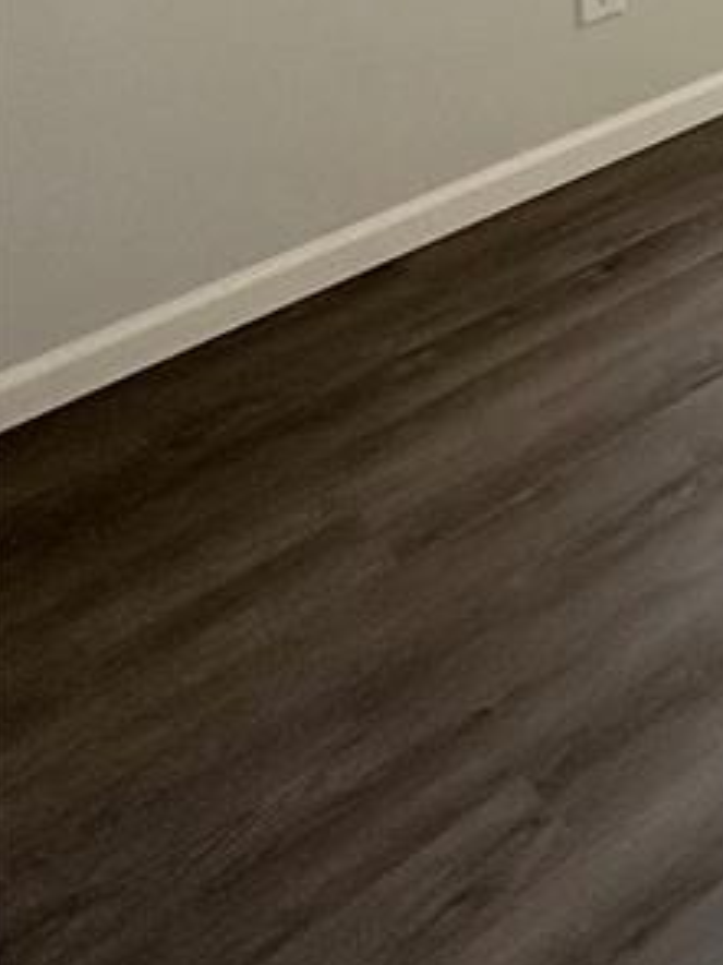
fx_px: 1589
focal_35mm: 57
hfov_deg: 17.7
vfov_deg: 24.1
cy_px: -586
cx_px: 1462
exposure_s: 1/120
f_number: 2.2
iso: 50
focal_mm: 2.22
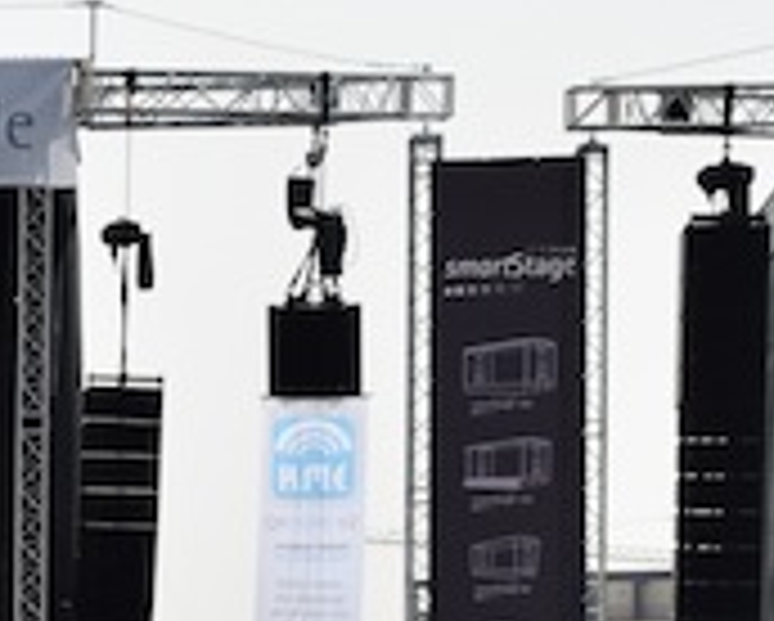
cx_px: -378
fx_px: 4793
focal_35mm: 209
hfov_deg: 9.0
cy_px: 677
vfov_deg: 7.4
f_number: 5
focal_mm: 32
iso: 200
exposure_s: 1/1600
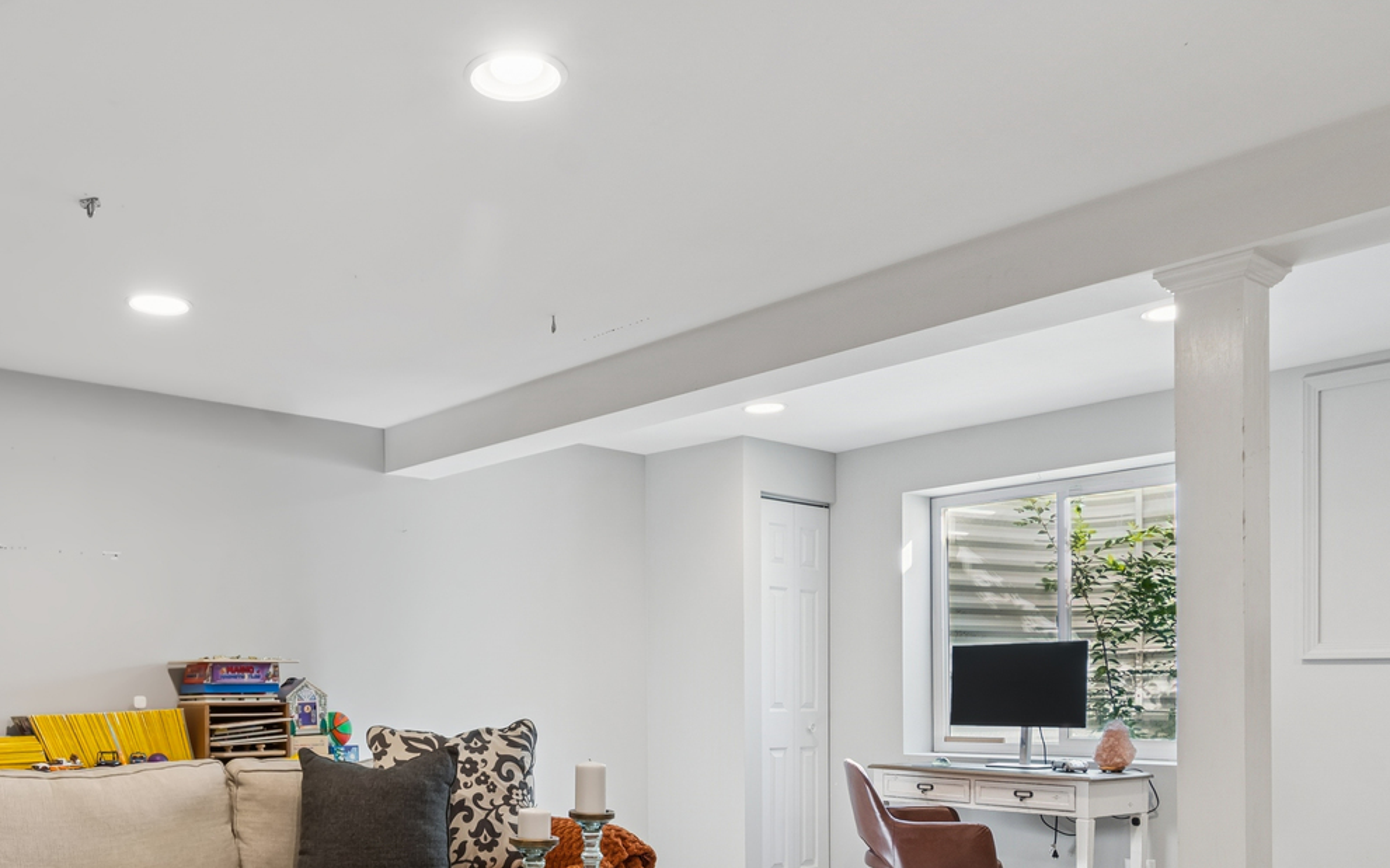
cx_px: 411
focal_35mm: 30
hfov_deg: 60.6
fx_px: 1136
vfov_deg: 39.6
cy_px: 735
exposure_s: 1/10
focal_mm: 12
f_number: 8
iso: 250
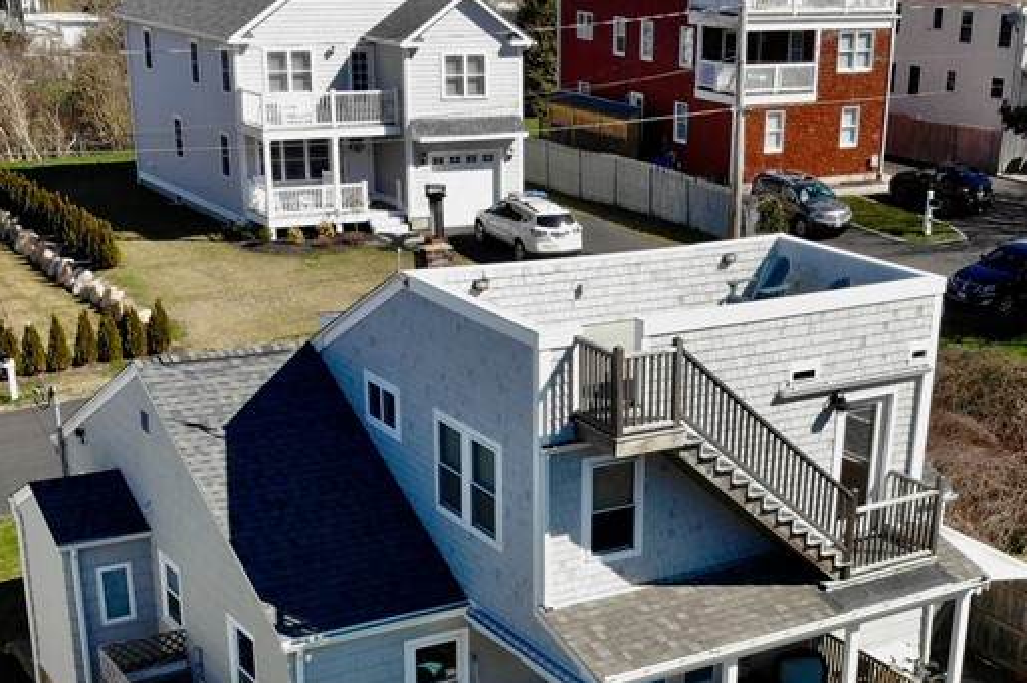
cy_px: 638
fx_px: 1425
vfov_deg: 25.9
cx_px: 704
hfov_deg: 39.0
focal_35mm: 50
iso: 100
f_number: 2.8
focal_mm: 4.5
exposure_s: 1/668
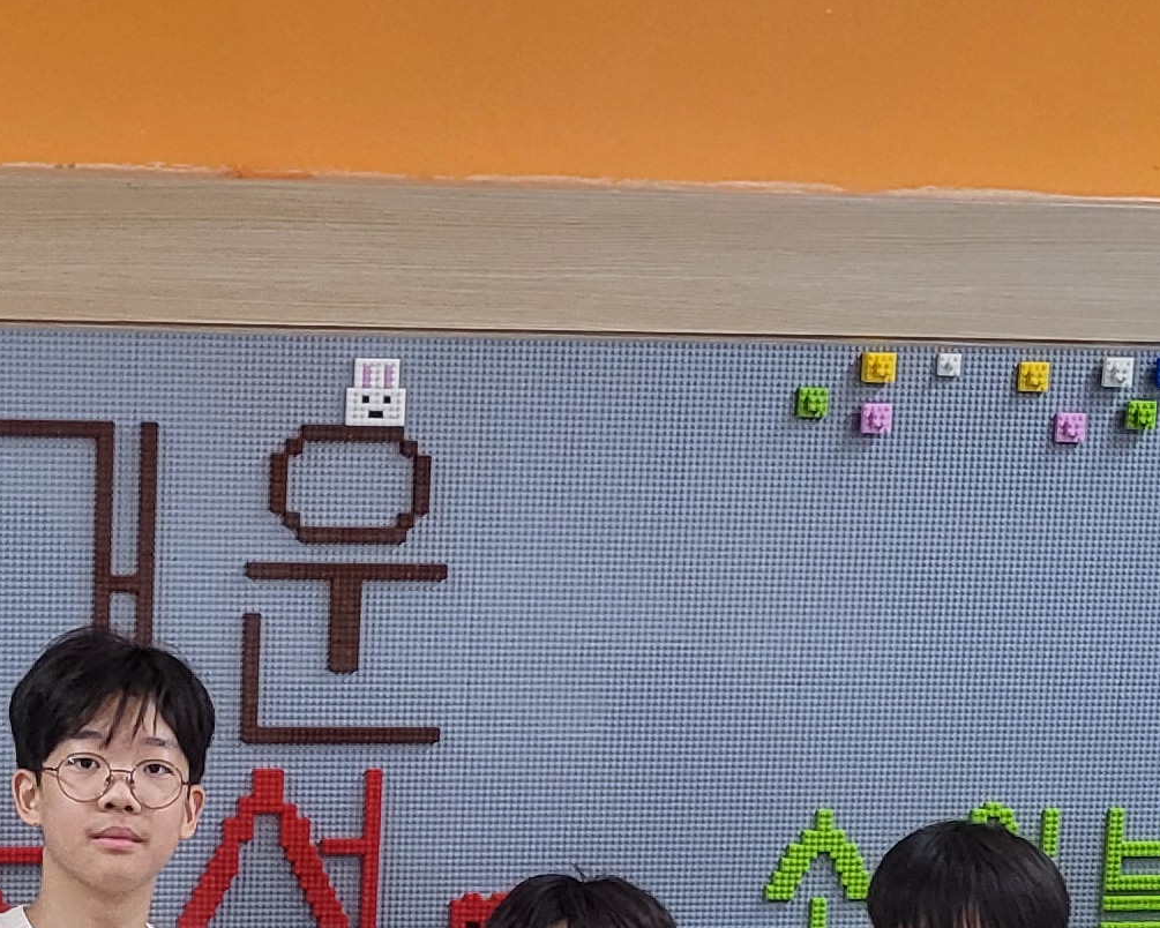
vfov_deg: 15.1
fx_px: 3467
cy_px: 840
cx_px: 307
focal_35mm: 101
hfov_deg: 18.9
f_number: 1.8
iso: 250
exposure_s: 1/120
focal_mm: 4.25
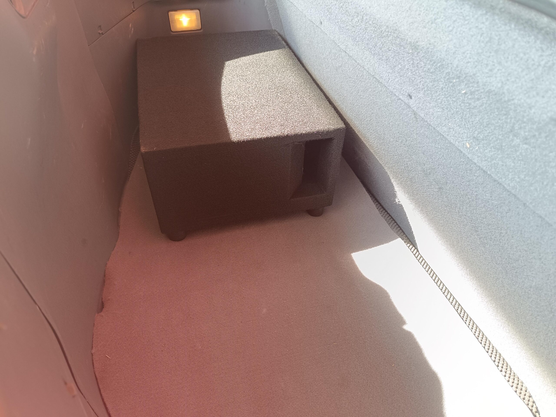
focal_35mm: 24
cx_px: 278
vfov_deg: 56.8
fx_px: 385
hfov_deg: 71.6
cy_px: 208
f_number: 1.88
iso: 304
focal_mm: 5.59
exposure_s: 1/101
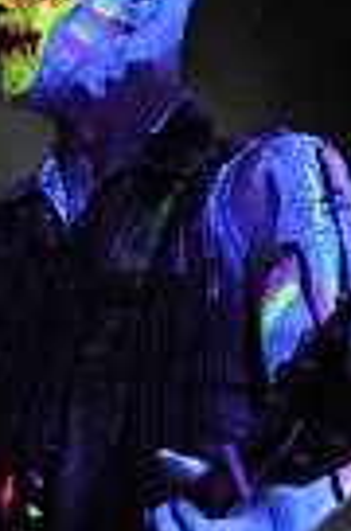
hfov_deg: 6.6
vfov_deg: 9.9
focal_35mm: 206
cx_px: 53
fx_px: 3028
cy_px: 590
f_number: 4.5
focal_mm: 38
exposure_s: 1/50
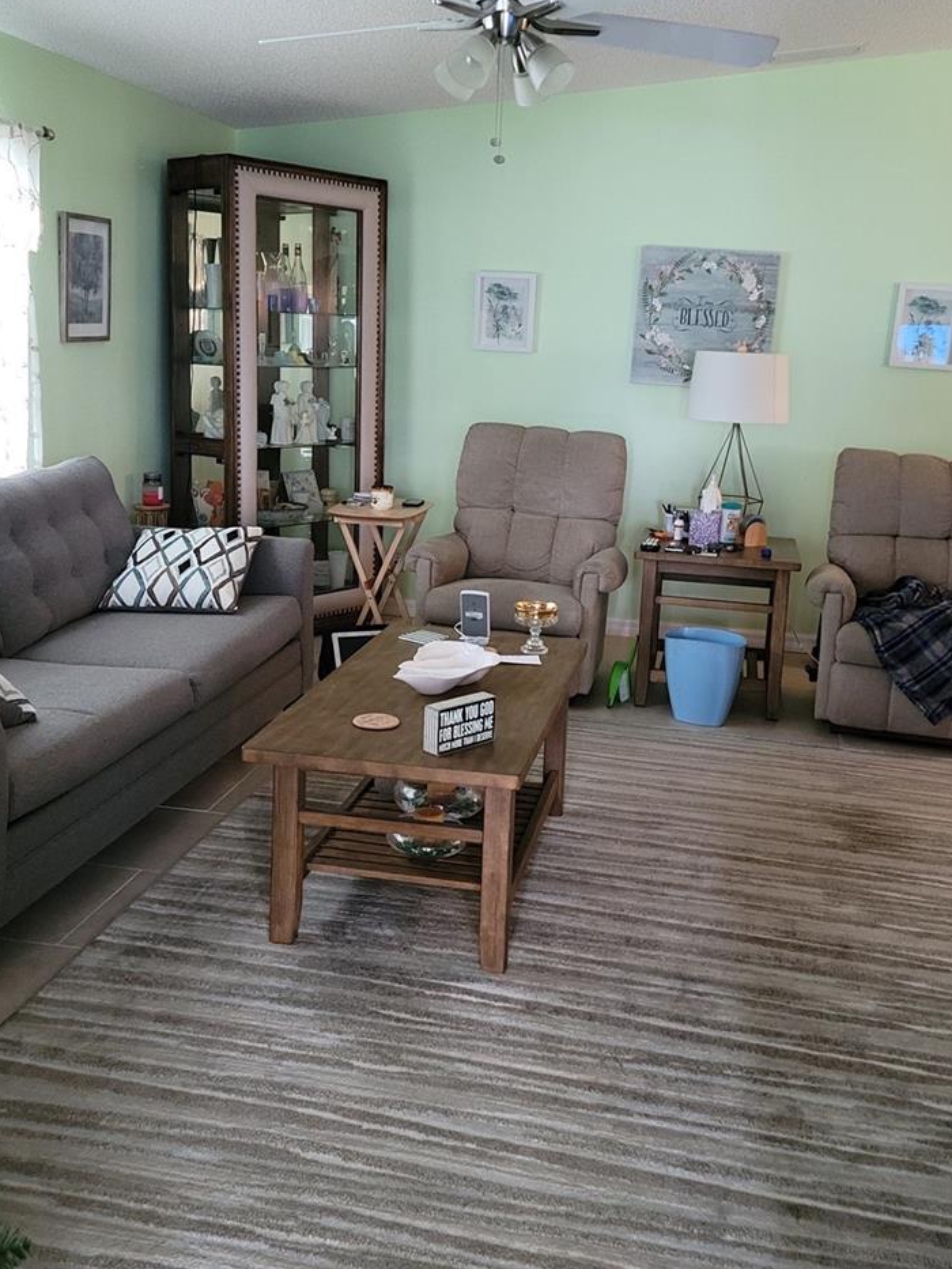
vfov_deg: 51.2
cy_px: 541
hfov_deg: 39.7
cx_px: 496
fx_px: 1320
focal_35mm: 36
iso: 640
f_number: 2
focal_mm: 5.9
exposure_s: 1/40
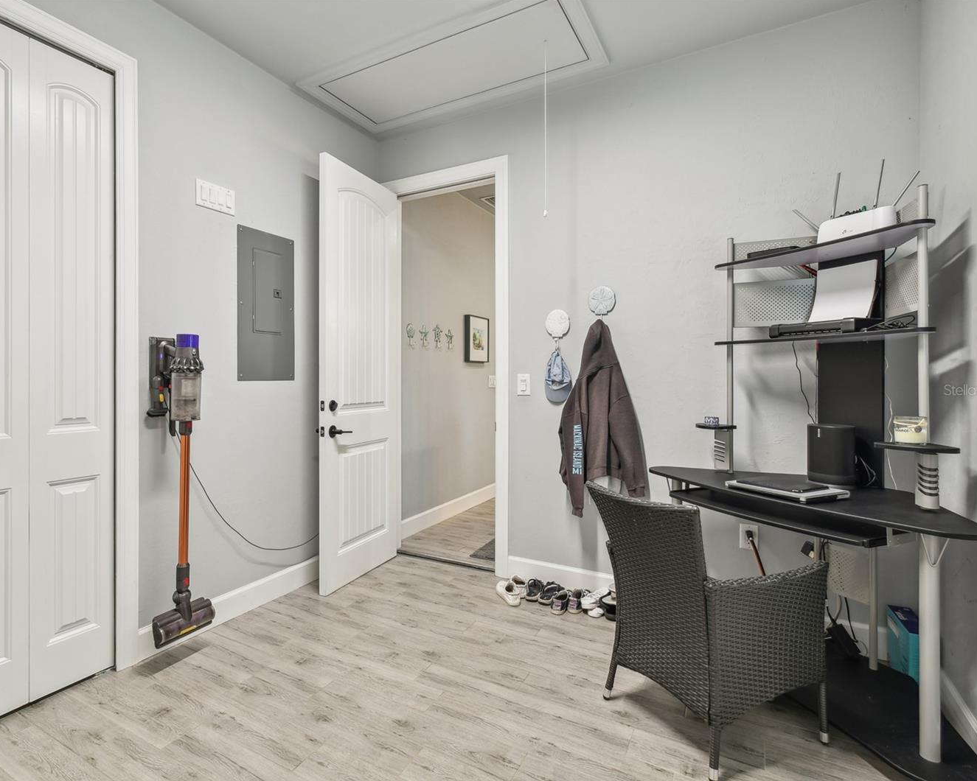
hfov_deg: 89.1
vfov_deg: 77.0
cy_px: 390
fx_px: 492
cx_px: 420
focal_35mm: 17
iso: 100
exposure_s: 1/2.5
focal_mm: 10
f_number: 7.1
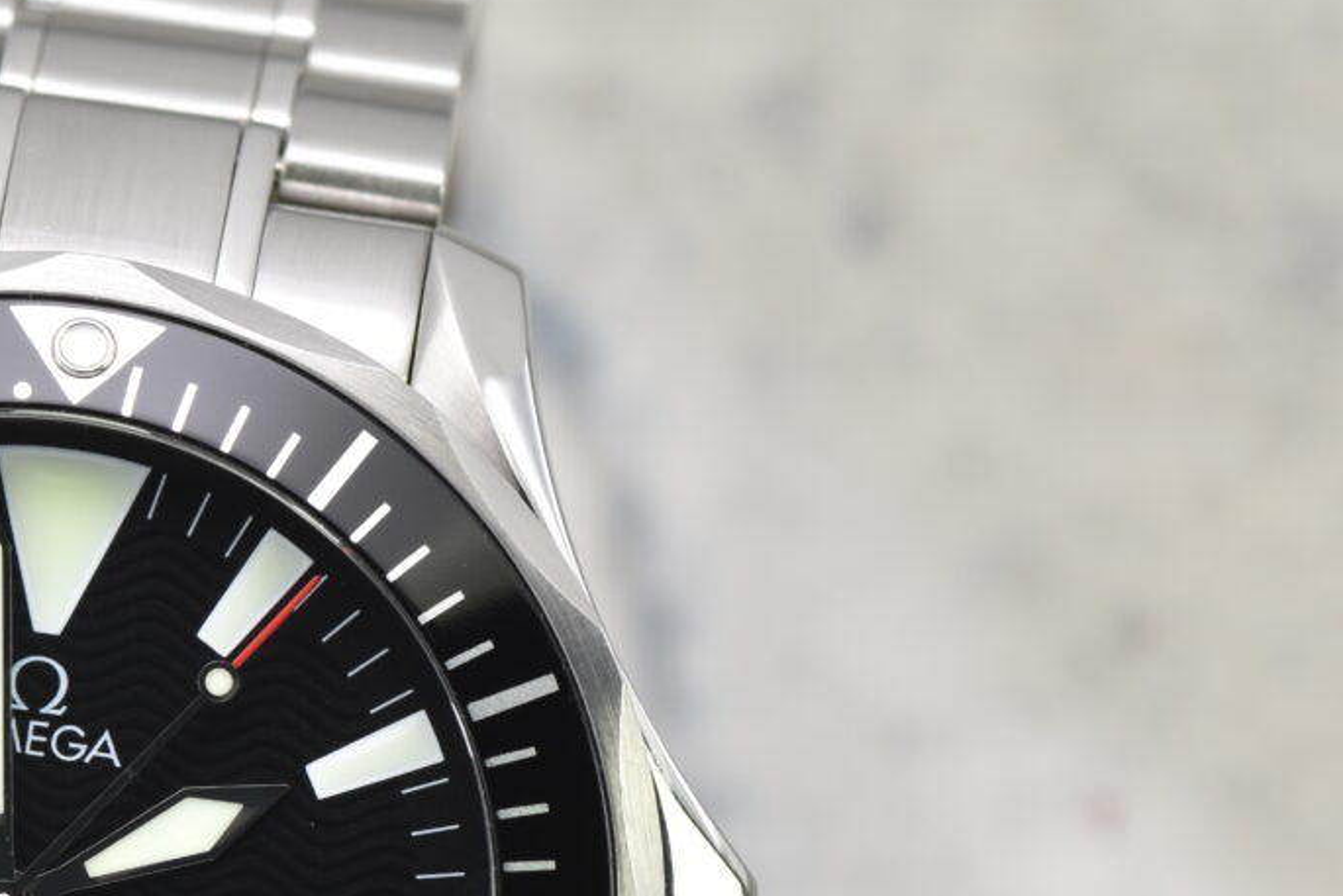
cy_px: 896
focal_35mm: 353
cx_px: -4
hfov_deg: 5.8
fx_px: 13175
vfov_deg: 3.9
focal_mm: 105
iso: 200
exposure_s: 1/30
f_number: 10
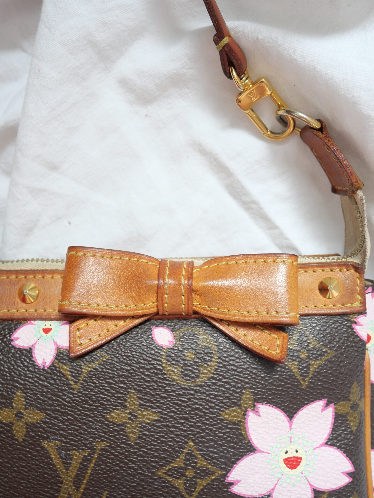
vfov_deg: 54.0
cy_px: 249
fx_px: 490
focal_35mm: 34
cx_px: 187
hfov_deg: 41.8
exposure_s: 1/60
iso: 640
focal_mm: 17
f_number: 4
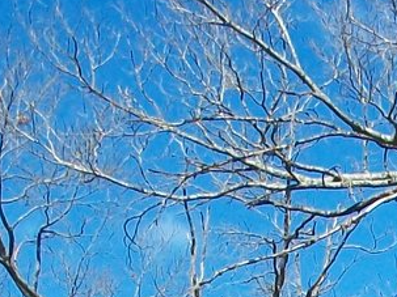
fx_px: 1949
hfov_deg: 11.2
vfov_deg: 8.0
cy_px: 723
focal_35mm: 170
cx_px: 569
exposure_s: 1/250
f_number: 5.5
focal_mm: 5.7
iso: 80
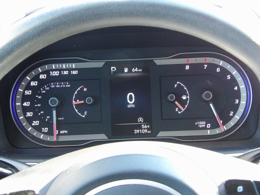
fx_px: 638
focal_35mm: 85
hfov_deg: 23.0
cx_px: 130
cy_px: 98
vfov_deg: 17.4
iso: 800
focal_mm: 15.3
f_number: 4.1
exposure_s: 1/42
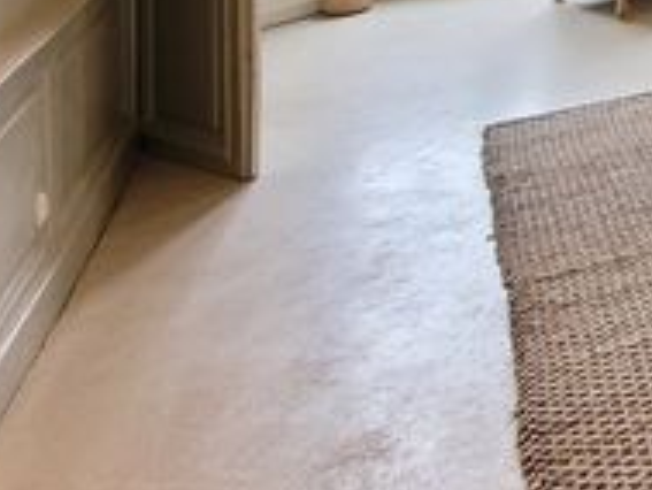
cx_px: 1218
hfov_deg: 21.0
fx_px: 1037
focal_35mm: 55
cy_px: -317
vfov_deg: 20.9
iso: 125
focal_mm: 1.74
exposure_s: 1/50
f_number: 2.2
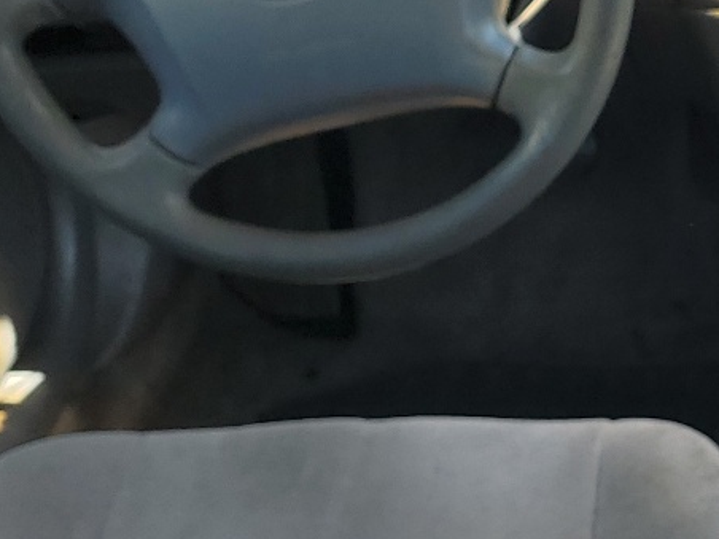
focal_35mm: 92
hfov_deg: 20.3
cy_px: 273
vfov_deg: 16.1
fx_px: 1911
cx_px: 808
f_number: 1.5
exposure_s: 1/250
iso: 50
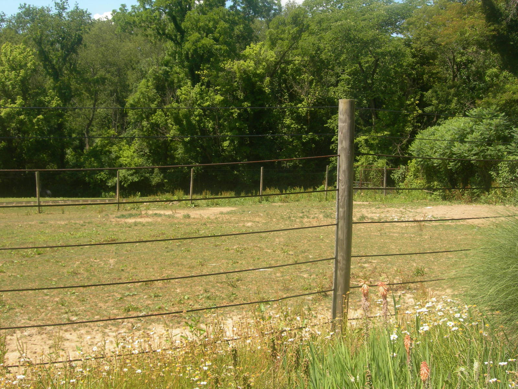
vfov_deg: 37.7
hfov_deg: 49.0
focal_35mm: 38
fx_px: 569
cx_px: 259
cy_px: 194
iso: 50
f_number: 4.8
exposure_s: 1/254
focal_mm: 7.8
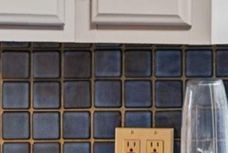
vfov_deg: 9.8
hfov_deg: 12.3
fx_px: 885
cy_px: 31
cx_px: 511
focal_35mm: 140
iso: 400
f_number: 8
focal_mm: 25.5
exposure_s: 1/25
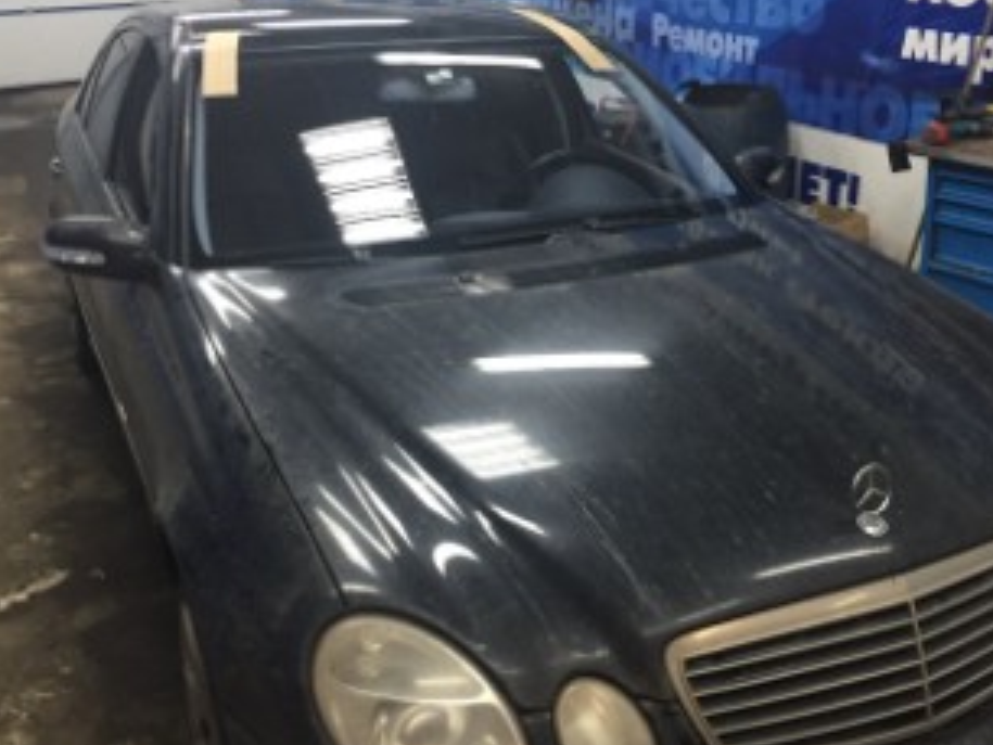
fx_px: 1091
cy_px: 348
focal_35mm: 38
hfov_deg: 48.8
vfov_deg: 37.7
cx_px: 570
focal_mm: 4.15
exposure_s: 1/33
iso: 200
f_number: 2.2
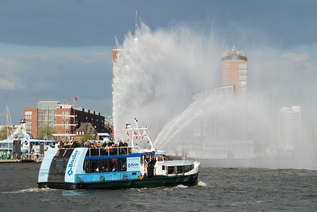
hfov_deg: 19.4
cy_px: 106
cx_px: 158
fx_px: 925
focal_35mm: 105
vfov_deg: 13.1
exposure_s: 1/250
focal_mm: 70
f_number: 10
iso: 140
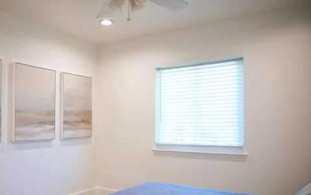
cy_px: 125
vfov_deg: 38.1
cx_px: 114
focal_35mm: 33
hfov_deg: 57.3
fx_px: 280
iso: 640
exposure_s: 1/125
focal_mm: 24
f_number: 2.8
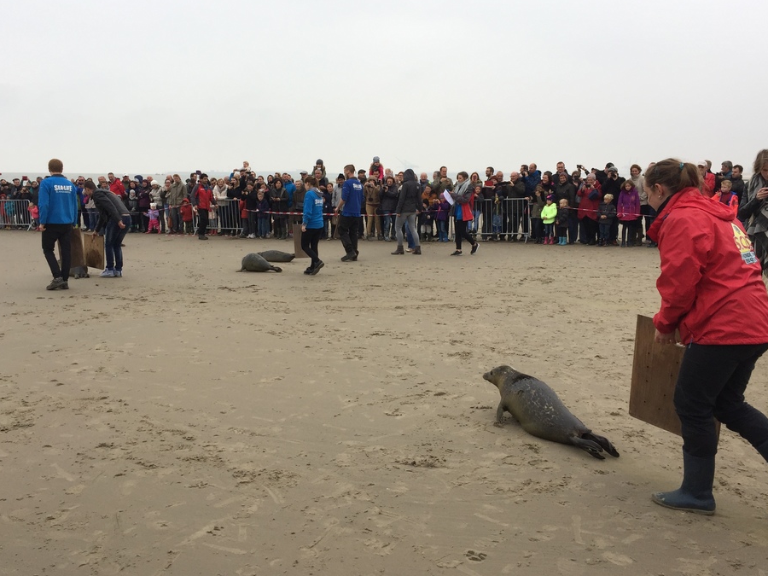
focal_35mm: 33
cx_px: 378
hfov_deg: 55.4
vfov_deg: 42.9
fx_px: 732
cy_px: 276
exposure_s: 1/341
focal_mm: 4.15
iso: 32
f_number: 2.2
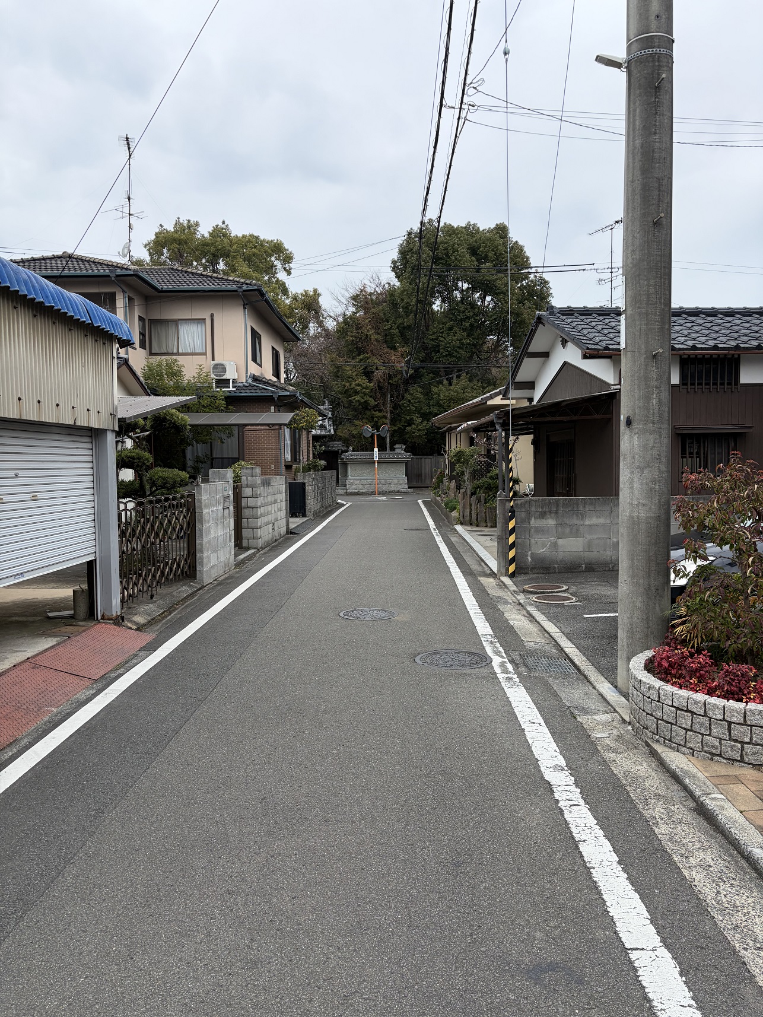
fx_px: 764
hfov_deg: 53.1
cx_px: 382
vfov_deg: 67.3
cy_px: 508
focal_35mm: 26
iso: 50
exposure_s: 1/708
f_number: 1.6
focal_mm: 5.96
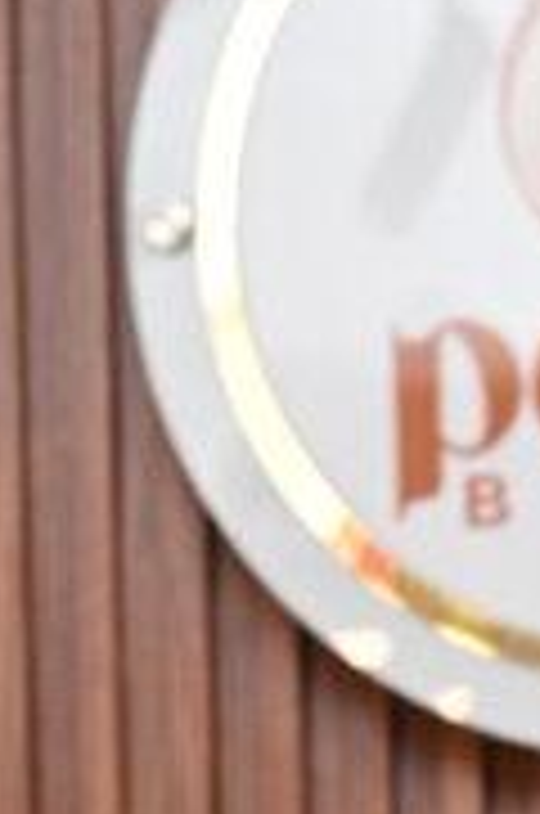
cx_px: 716
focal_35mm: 319
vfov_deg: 6.1
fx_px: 7205
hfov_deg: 4.3
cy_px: 2208
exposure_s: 1/125
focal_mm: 50
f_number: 5
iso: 1250
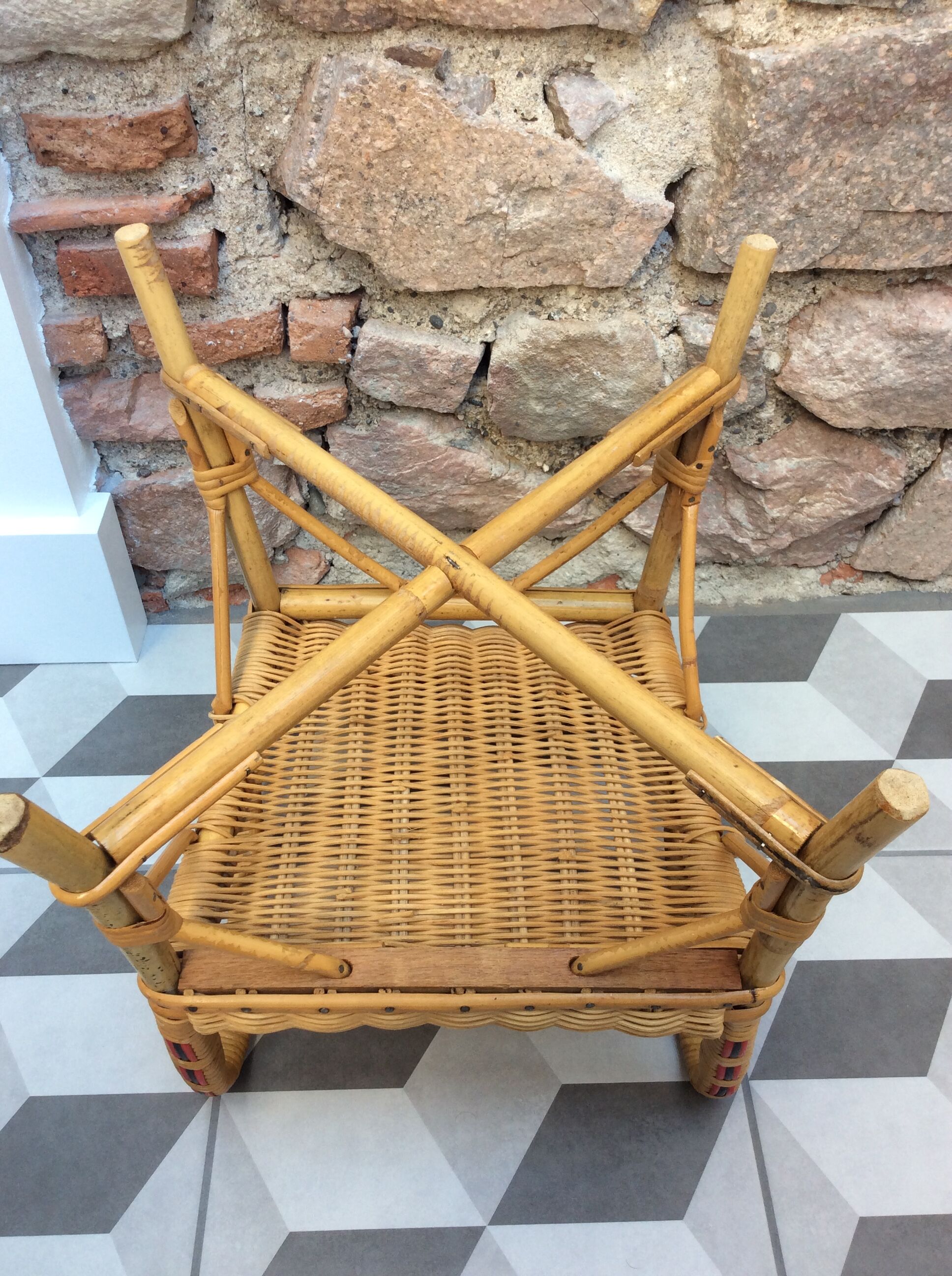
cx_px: 476
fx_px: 1177
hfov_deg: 44.1
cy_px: 638
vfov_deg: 56.9
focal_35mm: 32
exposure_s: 1/50
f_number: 2.4
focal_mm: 3.3
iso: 32
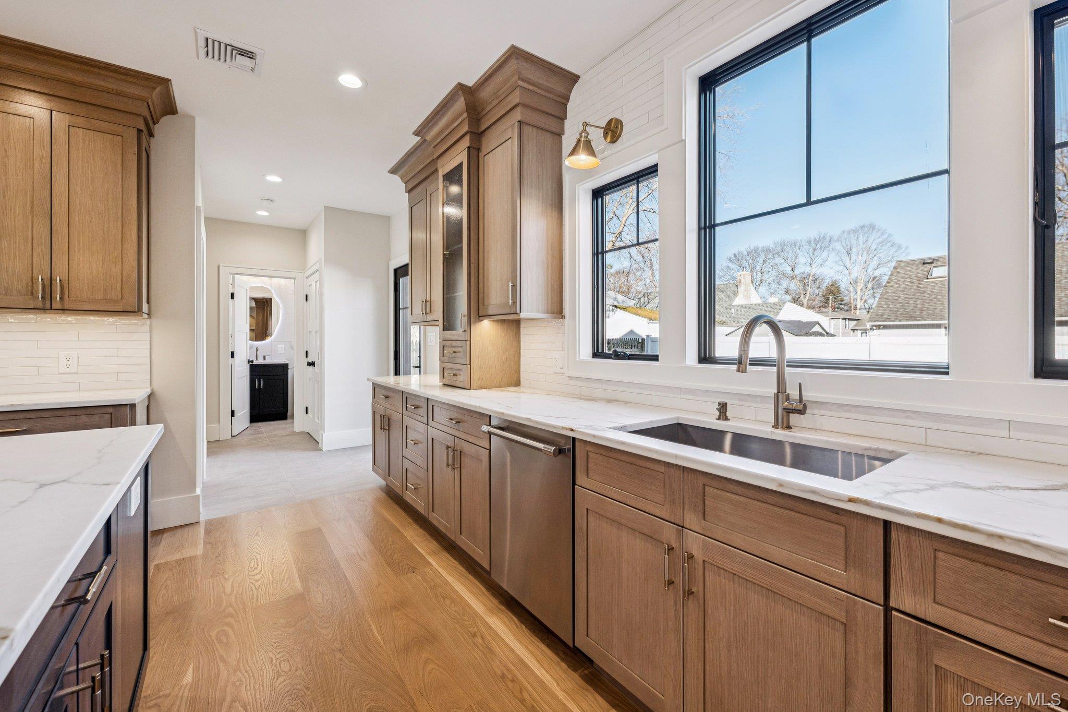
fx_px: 415
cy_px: 356
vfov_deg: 81.2
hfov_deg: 104.3
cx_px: 534
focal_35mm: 14
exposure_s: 1/160
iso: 400
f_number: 7.1
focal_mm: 14
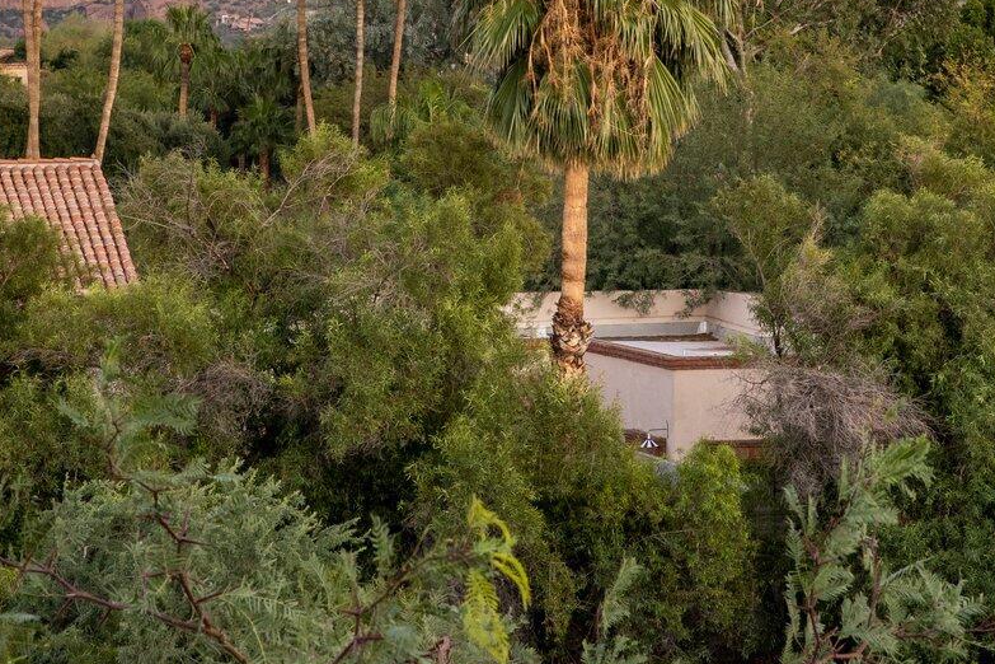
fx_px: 5058
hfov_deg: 11.2
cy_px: 16
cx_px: 539
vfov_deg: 7.5
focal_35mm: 183
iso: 400
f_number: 13
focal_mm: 70
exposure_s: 1/8
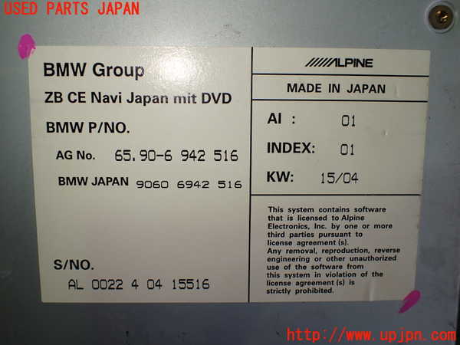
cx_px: 230
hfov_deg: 60.0
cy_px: 172
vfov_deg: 46.8
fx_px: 399
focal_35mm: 30
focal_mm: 5.4
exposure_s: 1/160
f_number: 2.3
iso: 100
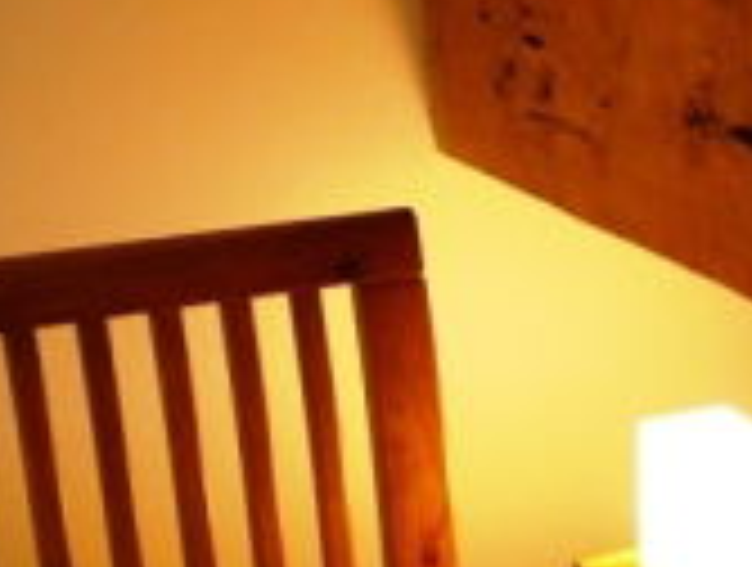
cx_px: 617
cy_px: 648
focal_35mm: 99
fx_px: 2155
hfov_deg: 19.6
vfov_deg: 14.6
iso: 200
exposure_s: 1/25
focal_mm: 6.1
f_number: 2.8
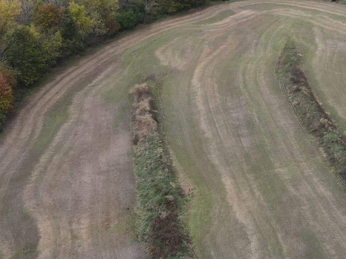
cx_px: 255
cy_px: 37
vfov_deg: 22.5
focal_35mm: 64
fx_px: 640
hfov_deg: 29.8
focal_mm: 4.5
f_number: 2.8
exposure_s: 1/120
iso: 100
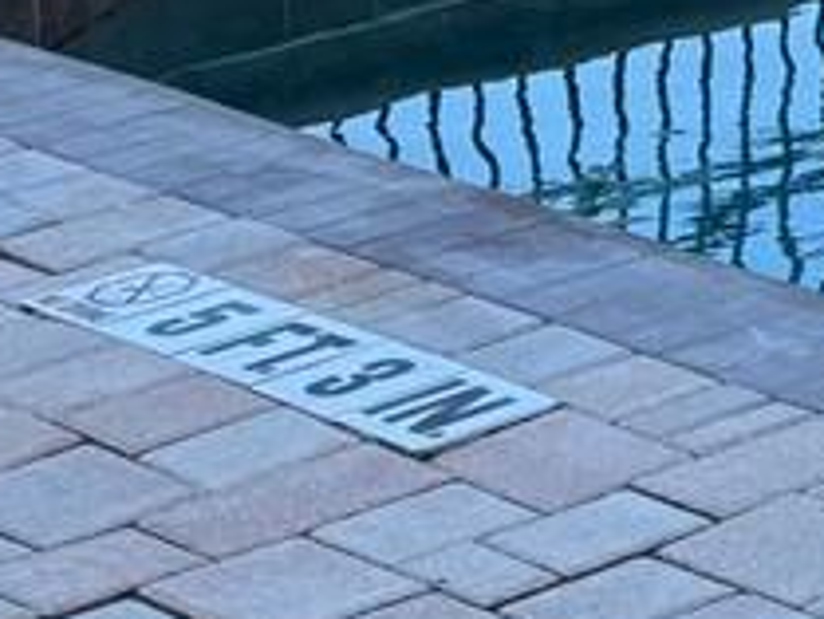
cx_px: 2460
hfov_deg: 8.8
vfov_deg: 7.6
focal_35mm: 184
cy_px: -741
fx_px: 4382
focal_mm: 6.76
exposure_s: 1/723
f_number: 1.78
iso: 80
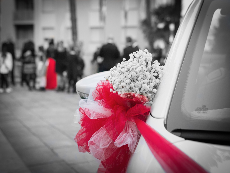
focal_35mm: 50
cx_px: 115
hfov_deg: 38.2
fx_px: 332
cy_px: 86
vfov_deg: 29.1
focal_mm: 25
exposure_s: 1/640
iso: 400
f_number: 2.5
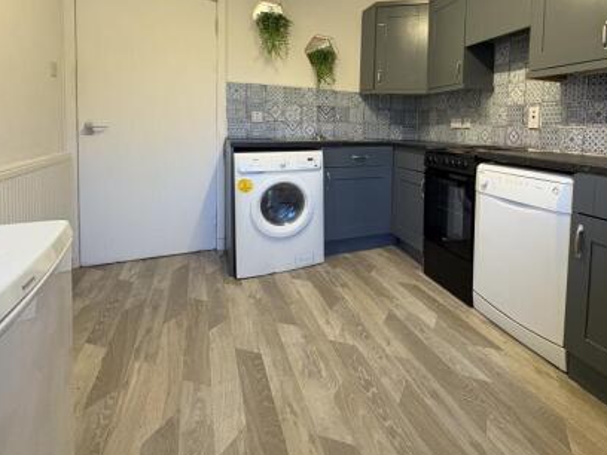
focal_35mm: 20
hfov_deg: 79.6
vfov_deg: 64.0
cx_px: 395
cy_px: 146
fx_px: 351
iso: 250
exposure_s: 1/50
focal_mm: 2.22
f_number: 2.2
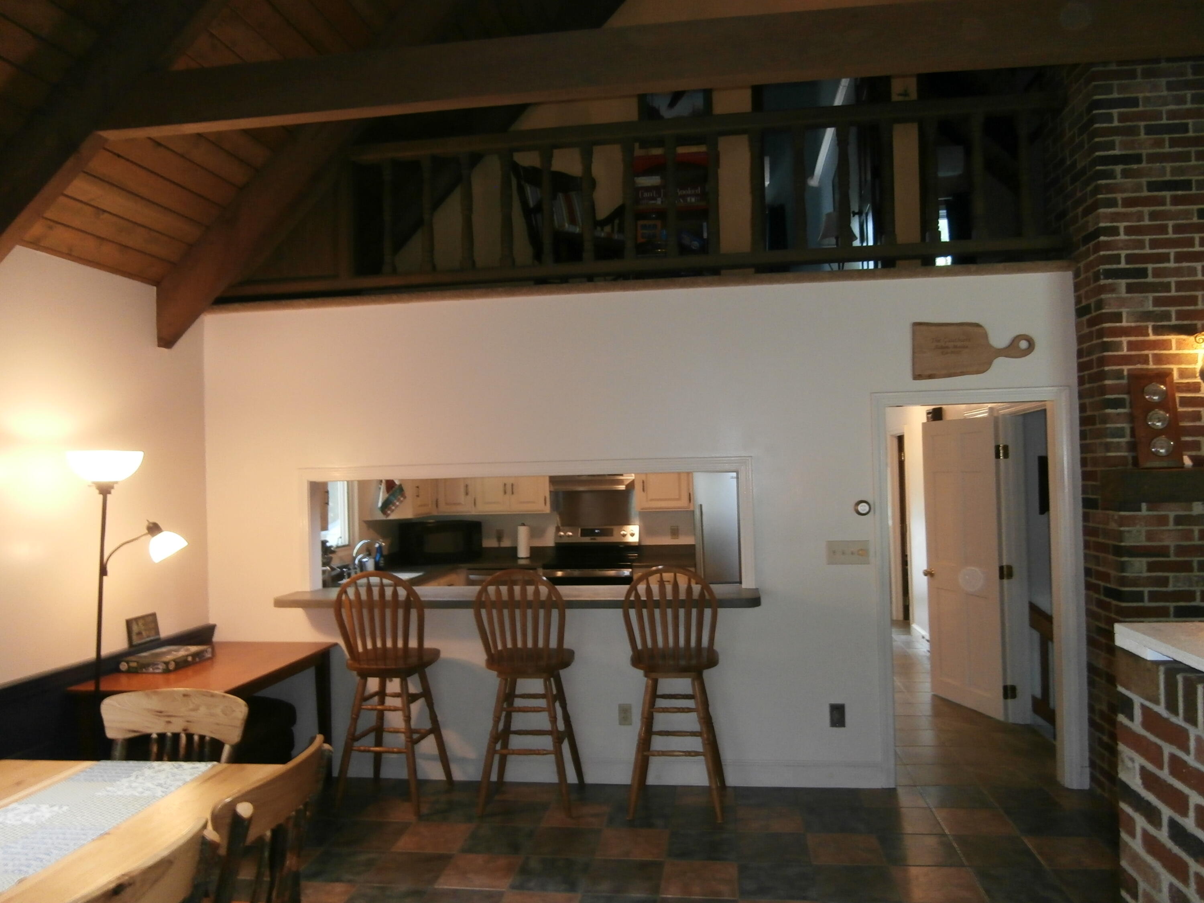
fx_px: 835
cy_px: 452
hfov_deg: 71.6
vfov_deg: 56.8
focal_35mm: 24
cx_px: 602
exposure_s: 1/30
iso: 200
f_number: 3
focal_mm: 4.2
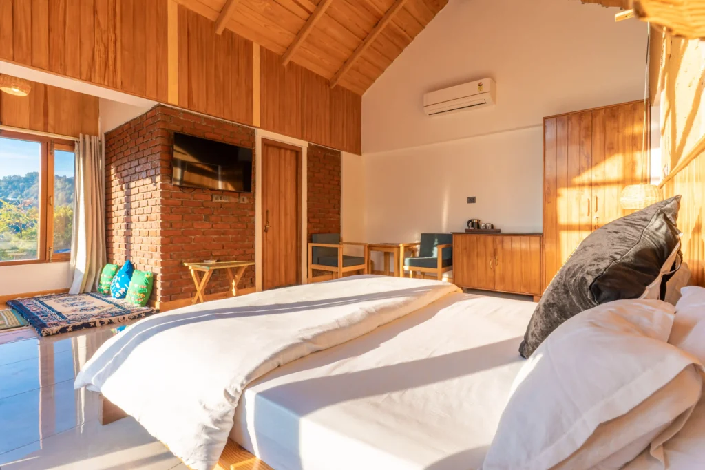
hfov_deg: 93.3
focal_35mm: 17
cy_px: 235
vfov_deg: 70.5
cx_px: 352
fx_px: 333
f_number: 11
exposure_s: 1/1000
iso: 100
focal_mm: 17
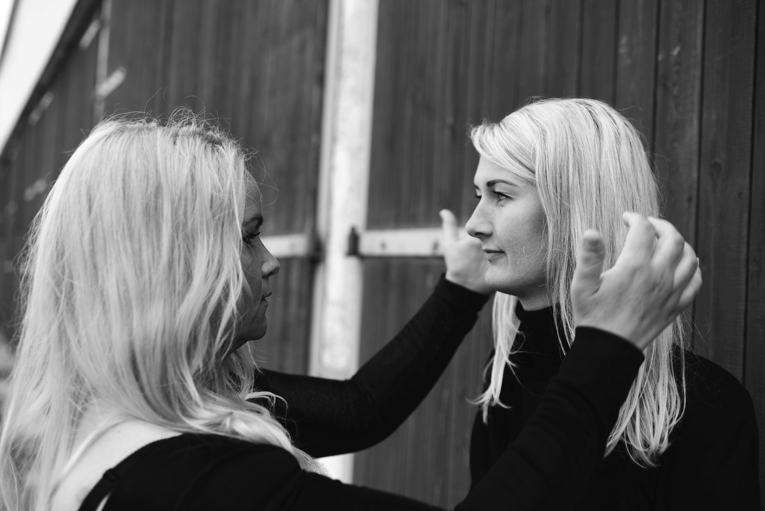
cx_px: 382
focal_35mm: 35
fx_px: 744
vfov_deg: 37.9
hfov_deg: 54.4
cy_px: 256
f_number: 2.2
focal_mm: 35
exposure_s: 1/200
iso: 125
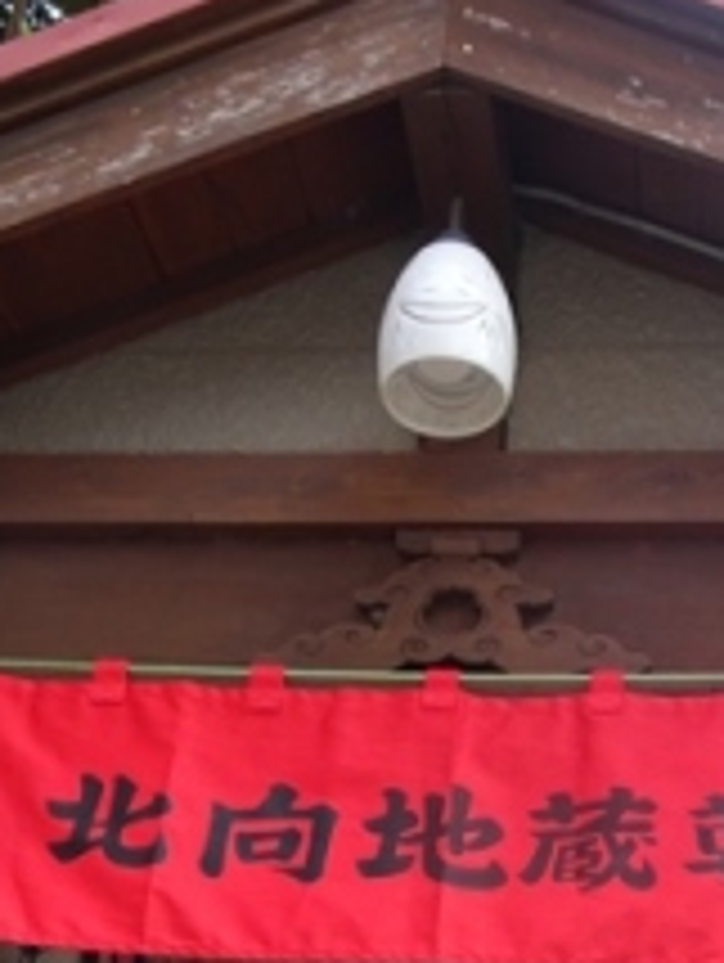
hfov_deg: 25.8
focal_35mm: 56
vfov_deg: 31.4
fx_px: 1559
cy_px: 990
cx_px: 542
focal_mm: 4.1
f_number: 3.5
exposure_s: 1/160
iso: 80
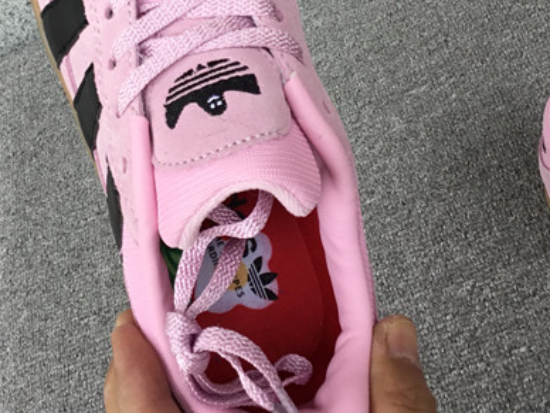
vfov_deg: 20.0
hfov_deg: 27.0
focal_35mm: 72
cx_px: 215
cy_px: 25
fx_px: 1144
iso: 25
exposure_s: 1/158
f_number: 2.4
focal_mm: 3.3
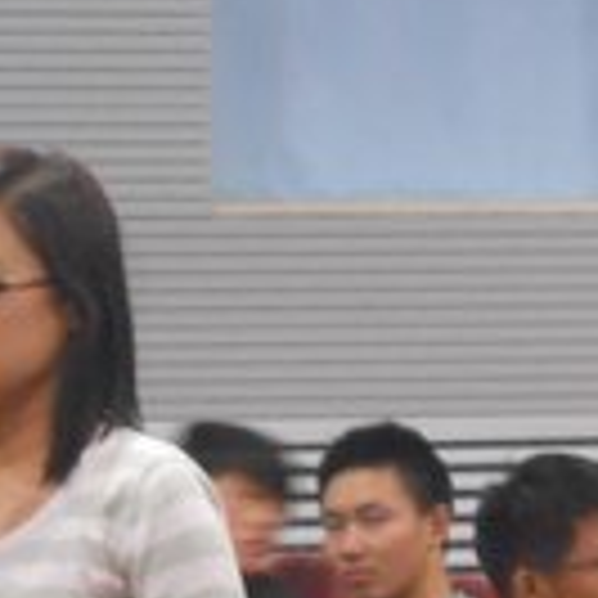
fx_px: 5277
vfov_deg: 6.5
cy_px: 627
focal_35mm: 270
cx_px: 40
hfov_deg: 6.5
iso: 800
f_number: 6.6
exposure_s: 1/5
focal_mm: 14.5
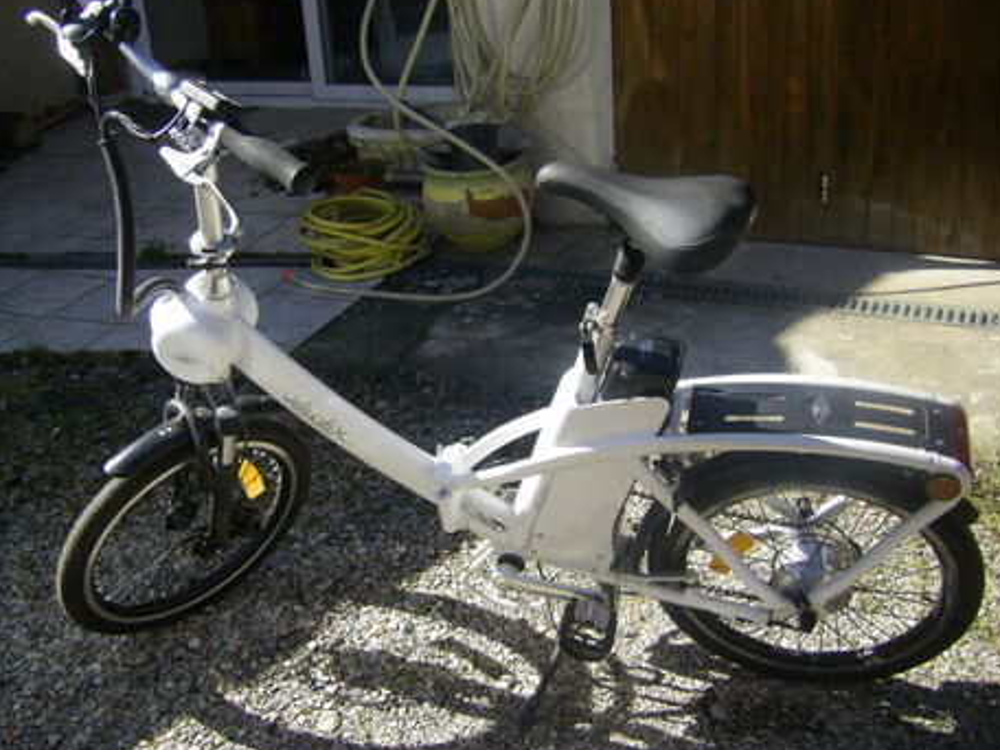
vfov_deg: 36.0
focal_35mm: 40
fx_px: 1156
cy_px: 384
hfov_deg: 46.8
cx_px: 487
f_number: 3.5
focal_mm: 6.3
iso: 64
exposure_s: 1/320
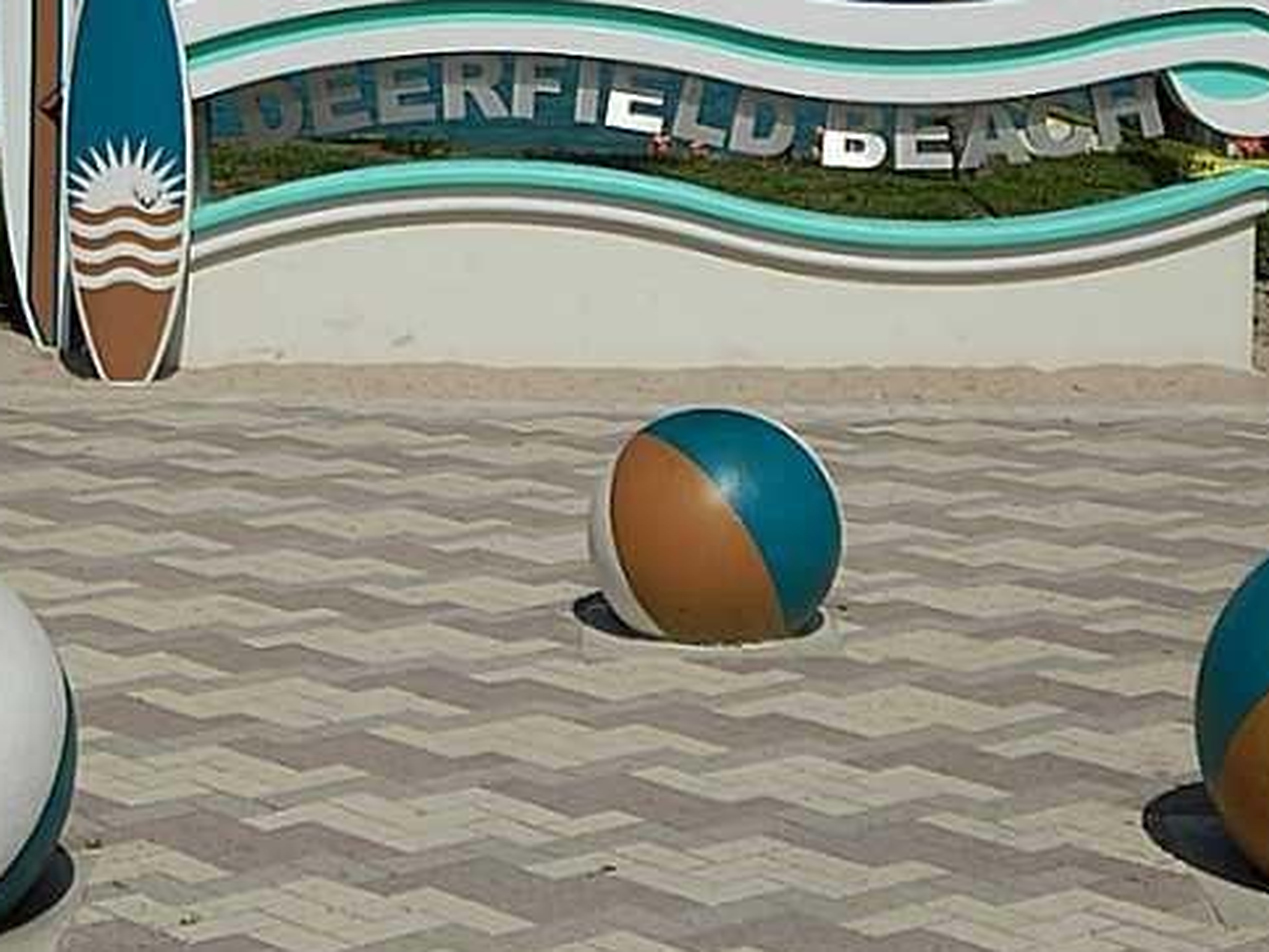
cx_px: 595
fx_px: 3336
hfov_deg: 21.5
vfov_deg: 16.1
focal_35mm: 91
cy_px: 199
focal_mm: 9.7
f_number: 7.6
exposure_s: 1/800
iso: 125
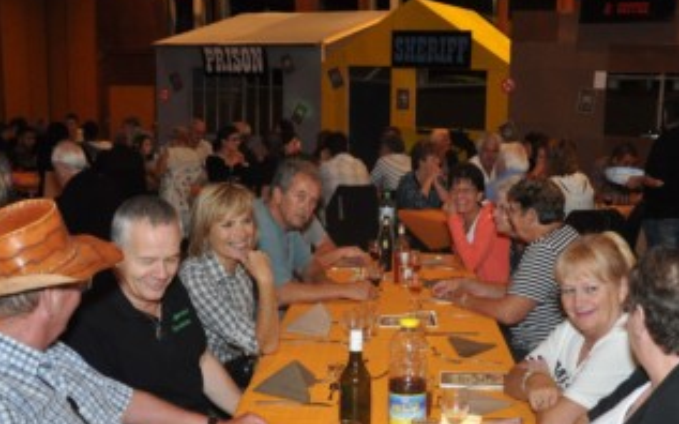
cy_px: 289
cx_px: 411
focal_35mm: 53
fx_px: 981
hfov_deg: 38.0
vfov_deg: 24.3
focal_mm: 22
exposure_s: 1/60
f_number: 4
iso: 800
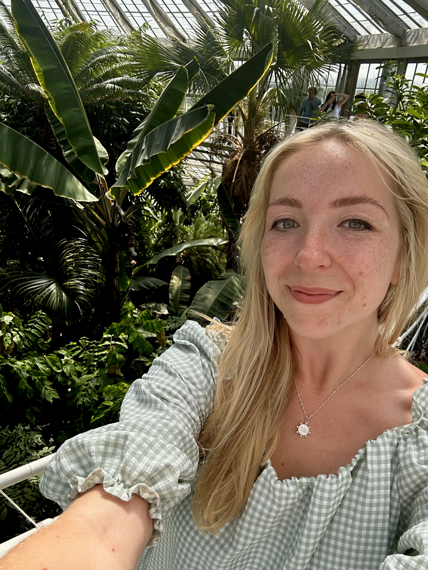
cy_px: 285
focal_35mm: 23
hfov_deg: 58.9
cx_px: 214
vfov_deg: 73.9
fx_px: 379
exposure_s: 1/302
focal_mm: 2.69
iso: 25
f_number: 1.9
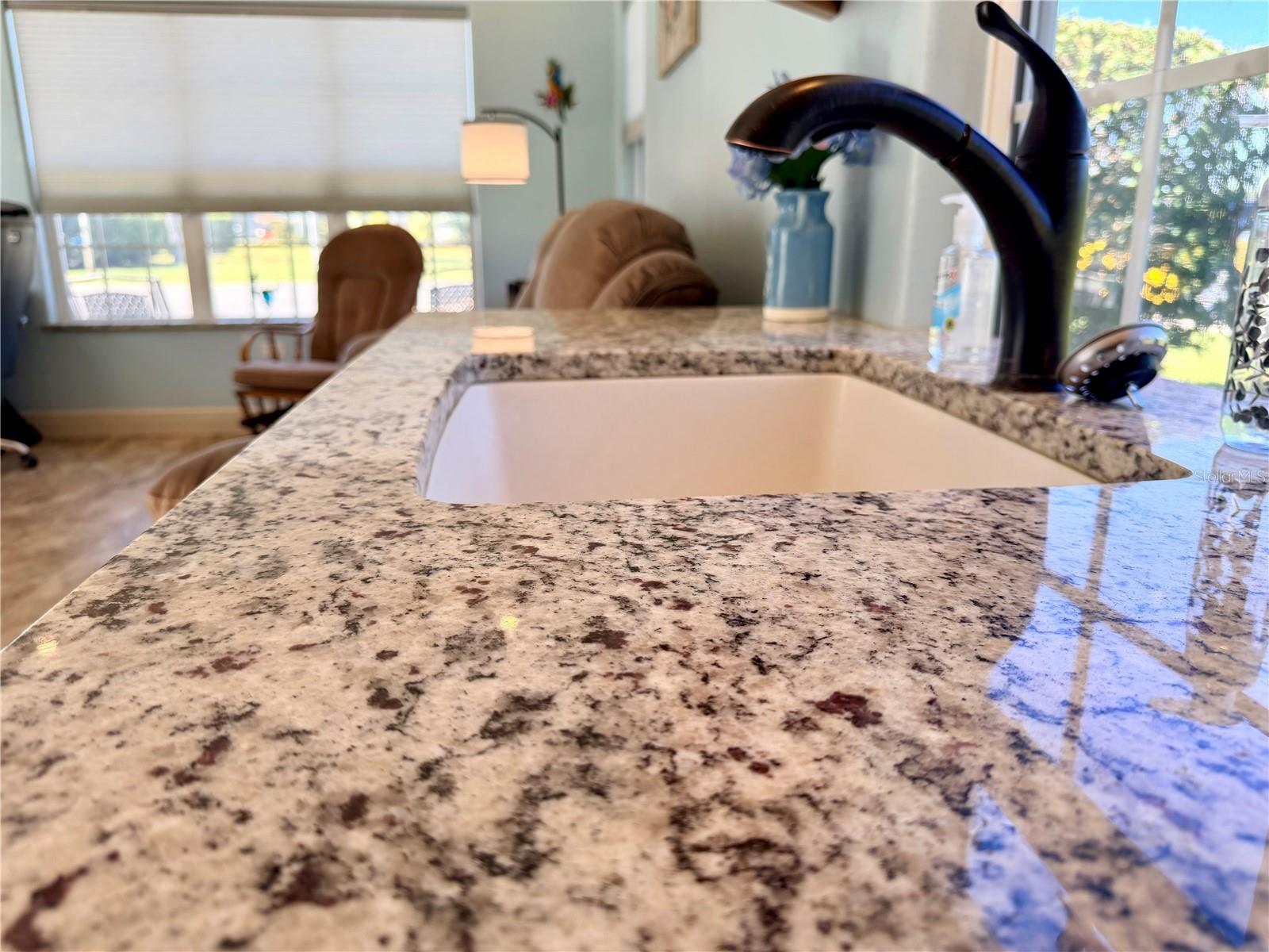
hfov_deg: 71.6
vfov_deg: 56.8
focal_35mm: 24
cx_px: 634
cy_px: 476
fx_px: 880
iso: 80
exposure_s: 1/315
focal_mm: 6.76
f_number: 1.78
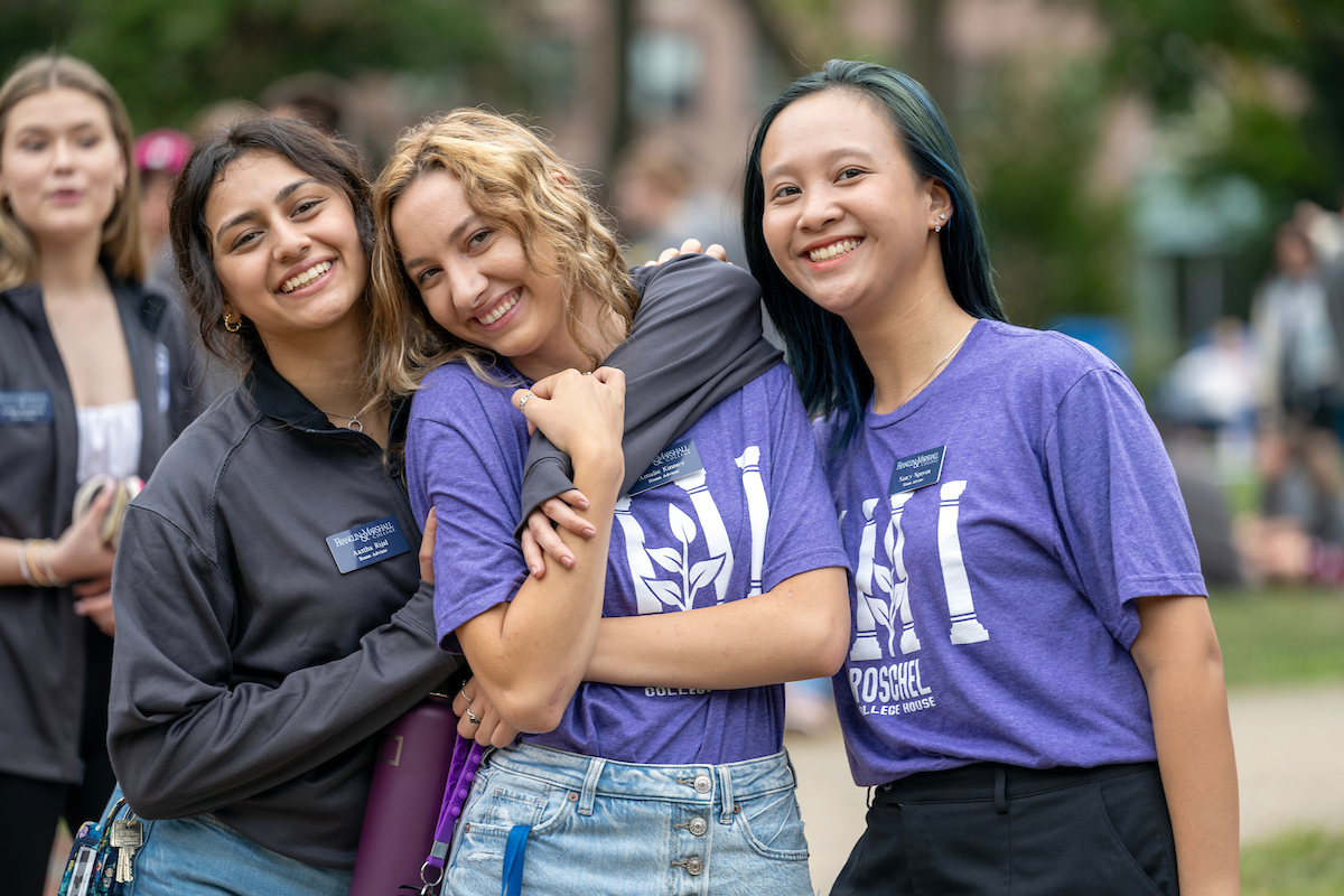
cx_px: 672
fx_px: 6160
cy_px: 448
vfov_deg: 8.3
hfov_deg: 12.5
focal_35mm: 165
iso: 200
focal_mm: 165
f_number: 3.5
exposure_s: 1/250
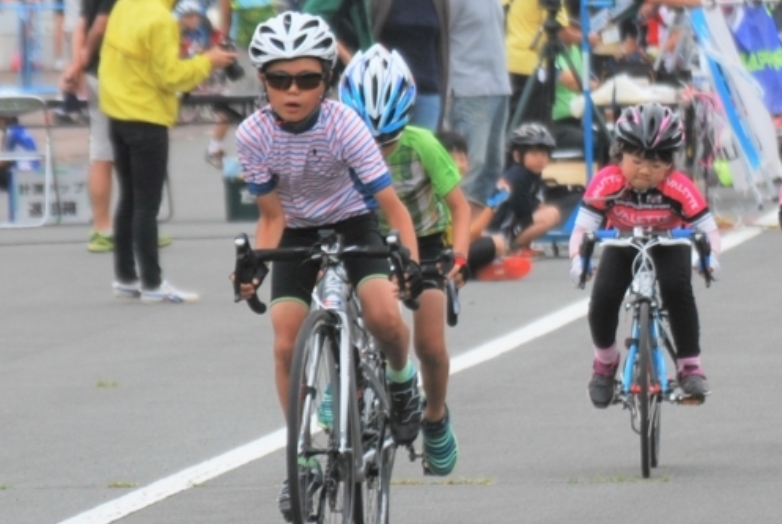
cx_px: 555
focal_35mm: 448
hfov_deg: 4.6
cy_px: 201
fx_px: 9747
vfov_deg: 3.1
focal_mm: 145
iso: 200
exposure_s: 1/500
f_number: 4.8
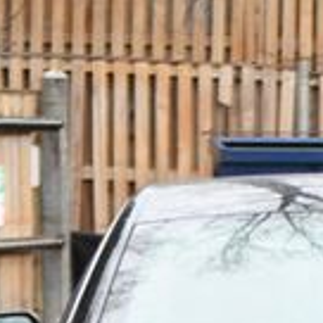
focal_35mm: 479
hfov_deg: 3.7
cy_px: 463
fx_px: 5057
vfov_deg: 3.6
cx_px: 385
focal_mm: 80
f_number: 4.8
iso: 1400
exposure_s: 1/125
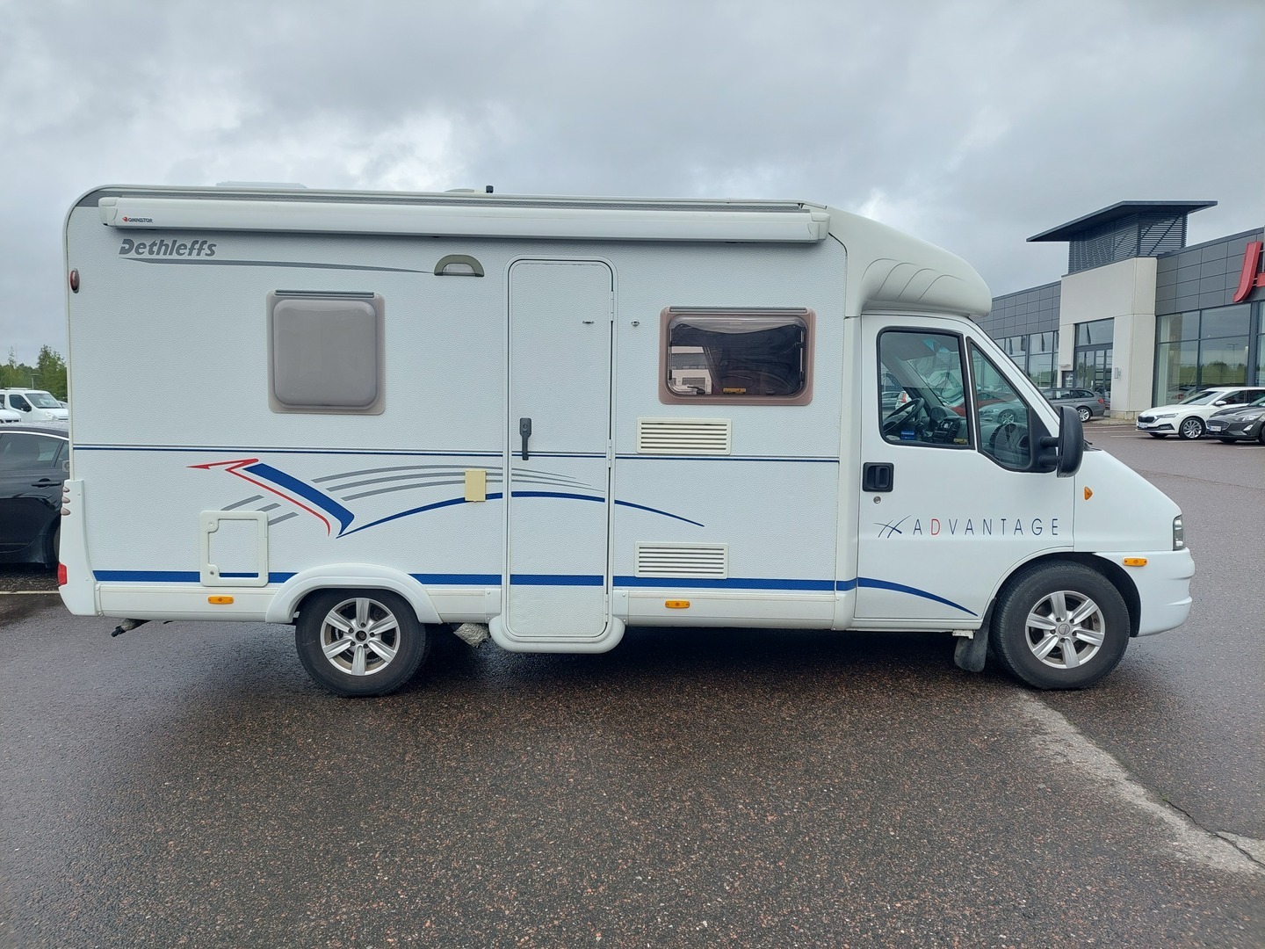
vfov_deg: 54.9
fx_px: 914
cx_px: 632
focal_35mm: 25
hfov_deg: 69.4
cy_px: 474
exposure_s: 1/542
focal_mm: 5.23
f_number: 1.8
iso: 40
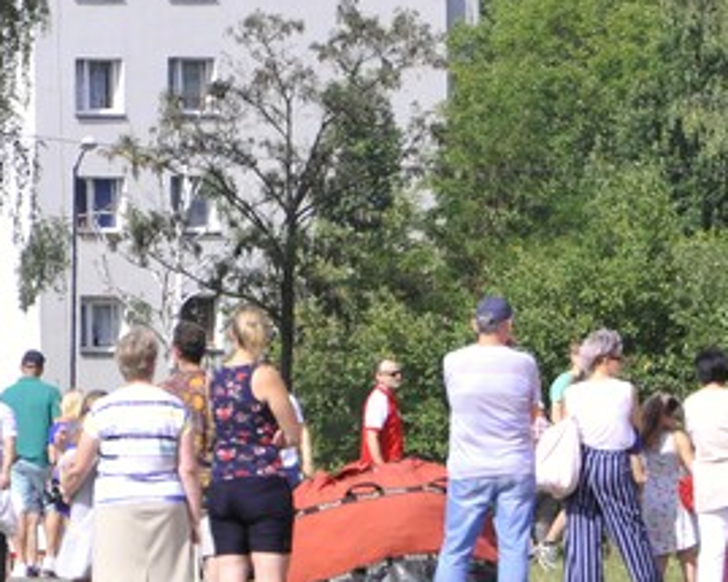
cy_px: 60
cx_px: 617
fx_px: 11841
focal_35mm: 550
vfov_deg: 2.8
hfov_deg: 3.5
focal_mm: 105
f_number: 5.6
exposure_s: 1/2500
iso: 500
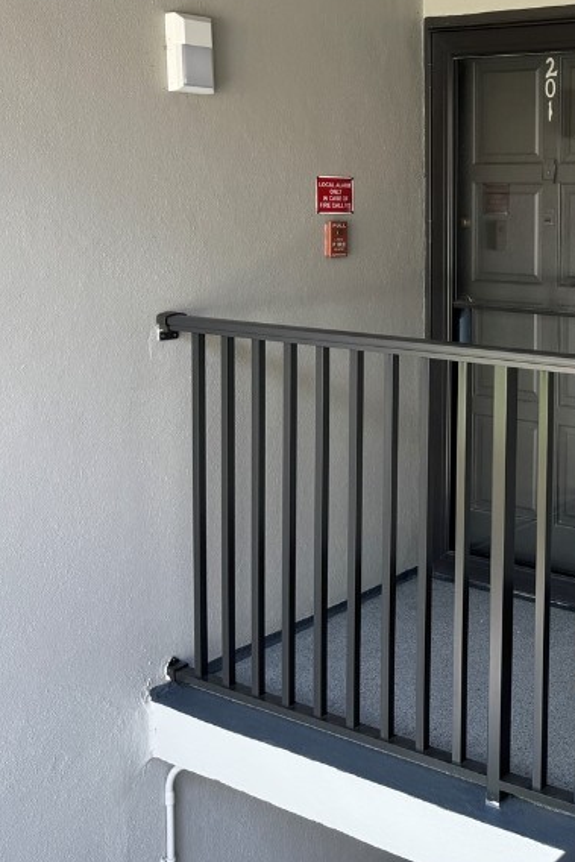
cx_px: 598
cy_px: 293
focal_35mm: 45
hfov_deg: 27.8
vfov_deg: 43.0
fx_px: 1077
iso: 64
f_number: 1.78
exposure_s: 1/121
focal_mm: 6.76
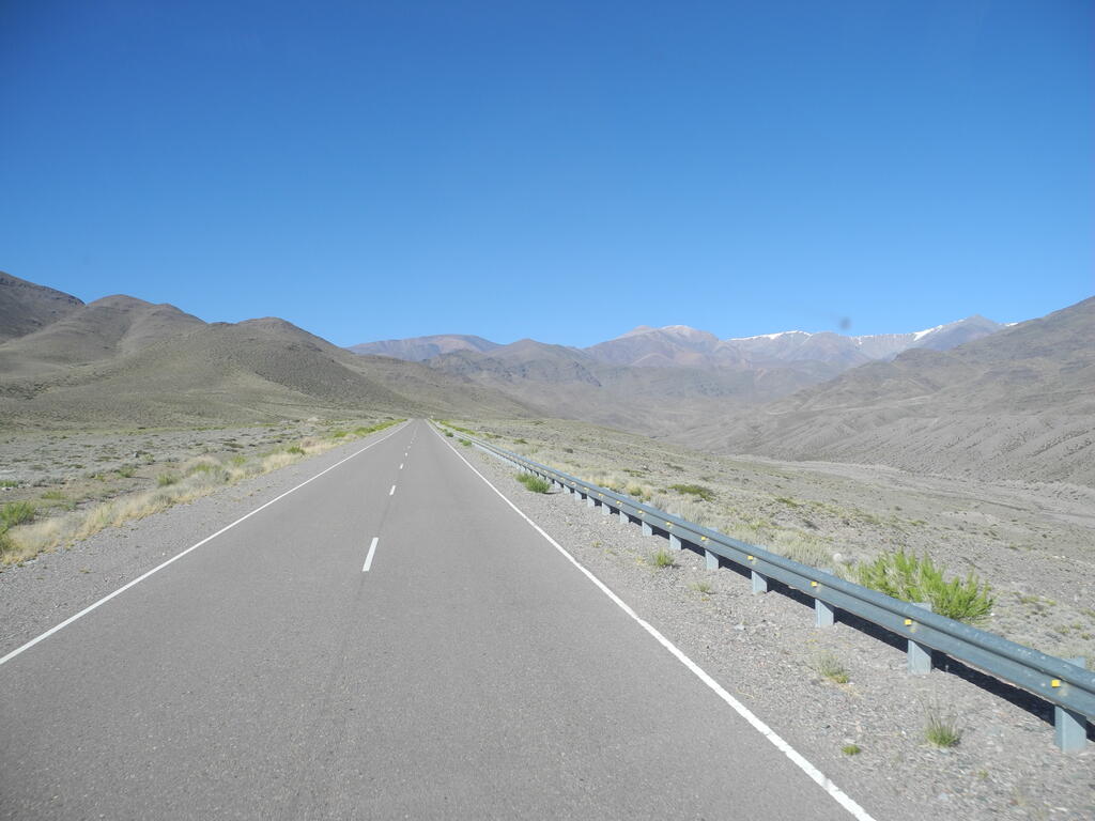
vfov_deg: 49.7
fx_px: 886
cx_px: 548
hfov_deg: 63.4
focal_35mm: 28
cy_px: 410
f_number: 4
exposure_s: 1/800
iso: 100
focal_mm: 6
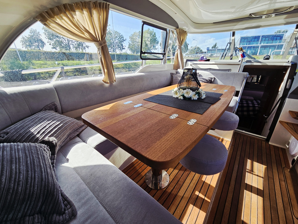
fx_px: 112
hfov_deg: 106.2
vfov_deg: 89.9
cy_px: 112
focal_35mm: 13
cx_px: 149
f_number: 2.2
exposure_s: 1/588
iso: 50
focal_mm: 2.2
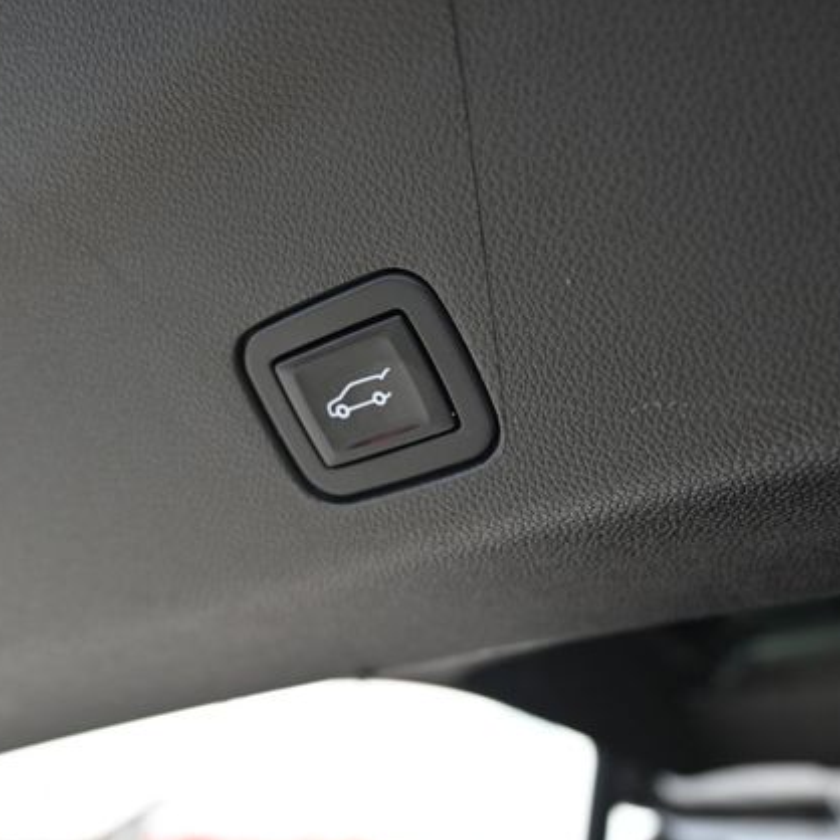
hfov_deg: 42.7
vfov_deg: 42.8
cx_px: 356
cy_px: 424
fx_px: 1071
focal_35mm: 39
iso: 200
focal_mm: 20
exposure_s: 1/250
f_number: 4.5
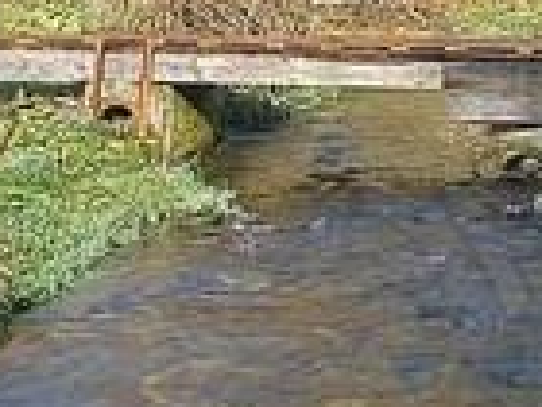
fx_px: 1456
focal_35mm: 93
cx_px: 399
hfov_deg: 20.9
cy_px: 27
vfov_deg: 15.7
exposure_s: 1/358
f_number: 2.2
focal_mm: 1.74
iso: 50
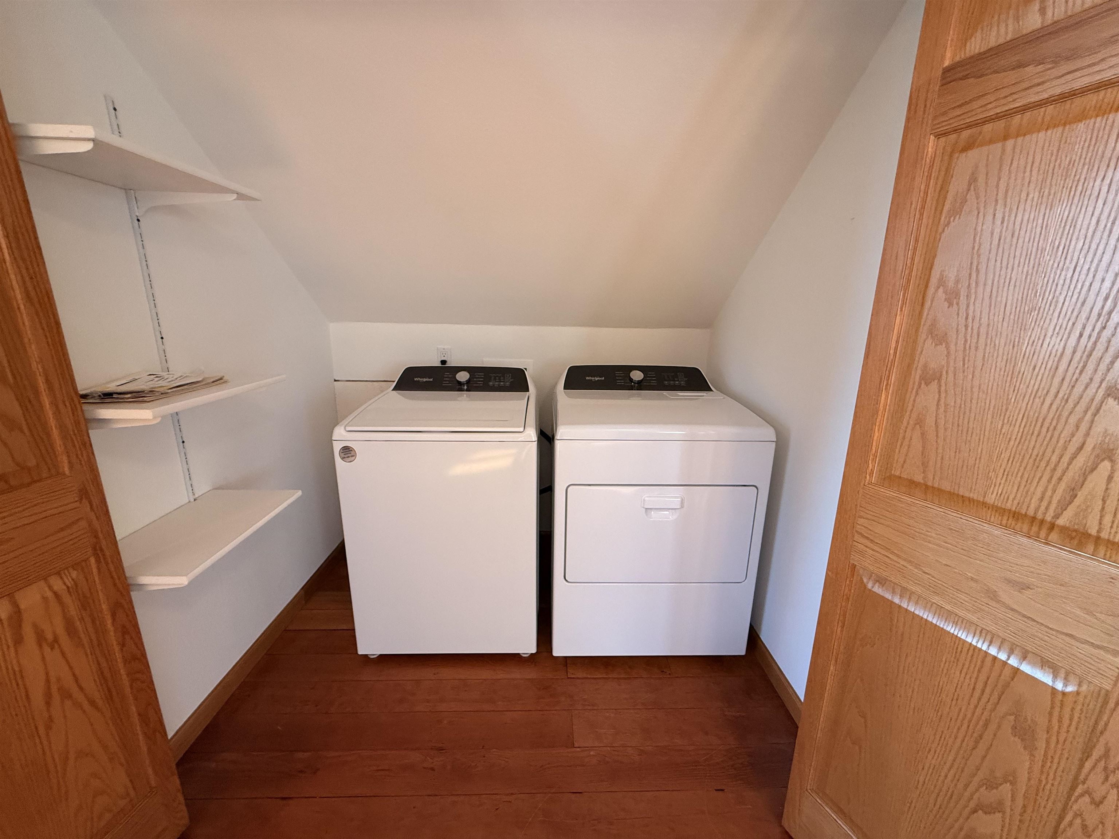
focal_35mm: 14
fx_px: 453
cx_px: 560
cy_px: 420
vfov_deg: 85.7
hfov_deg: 102.1
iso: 320
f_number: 2.2
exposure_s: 1/120
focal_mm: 2.22
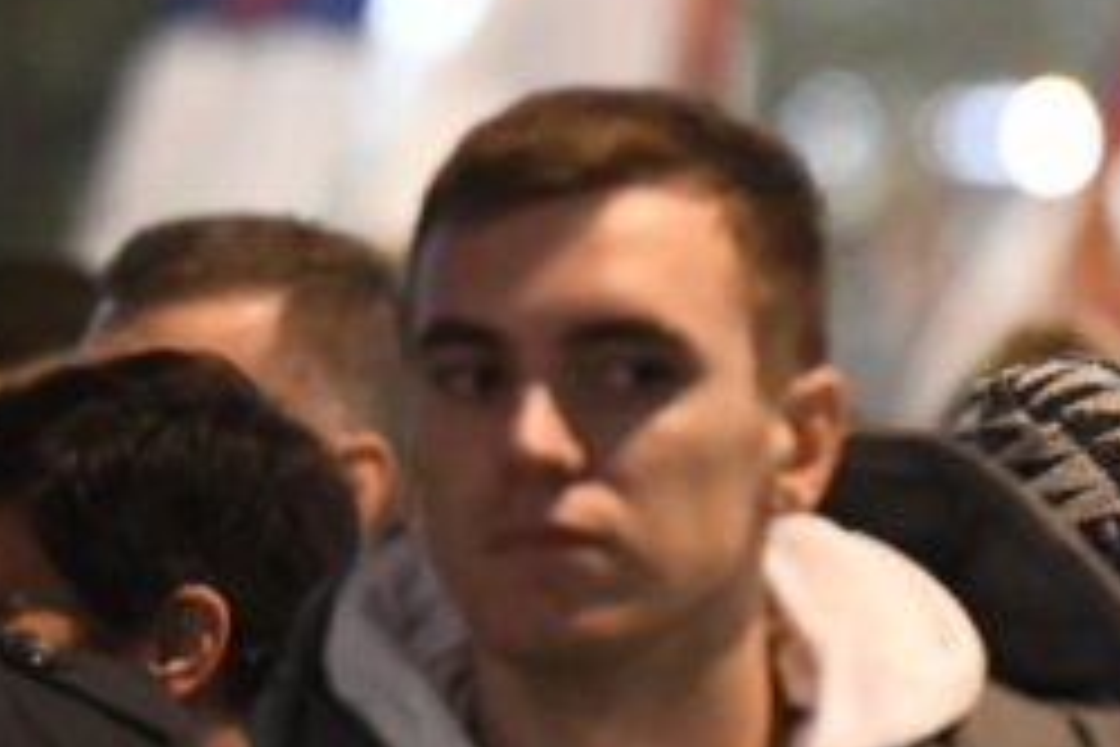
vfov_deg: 1.7
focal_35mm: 822
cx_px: -391
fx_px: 25571
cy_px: 601
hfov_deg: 2.5
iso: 10000
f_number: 4
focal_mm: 200
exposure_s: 1/125
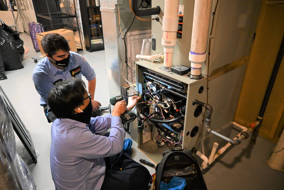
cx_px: 142
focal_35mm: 24
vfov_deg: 53.1
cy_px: 95
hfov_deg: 73.7
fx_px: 189
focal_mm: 16
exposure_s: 1/100
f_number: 3.5
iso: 3200
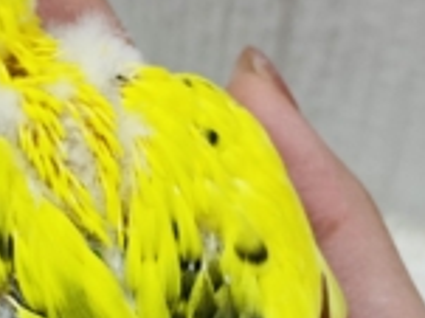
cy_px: 321
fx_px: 1300
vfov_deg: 13.7
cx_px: 96
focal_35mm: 106
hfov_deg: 18.4
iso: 80
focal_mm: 4.25
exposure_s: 1/100
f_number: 1.8
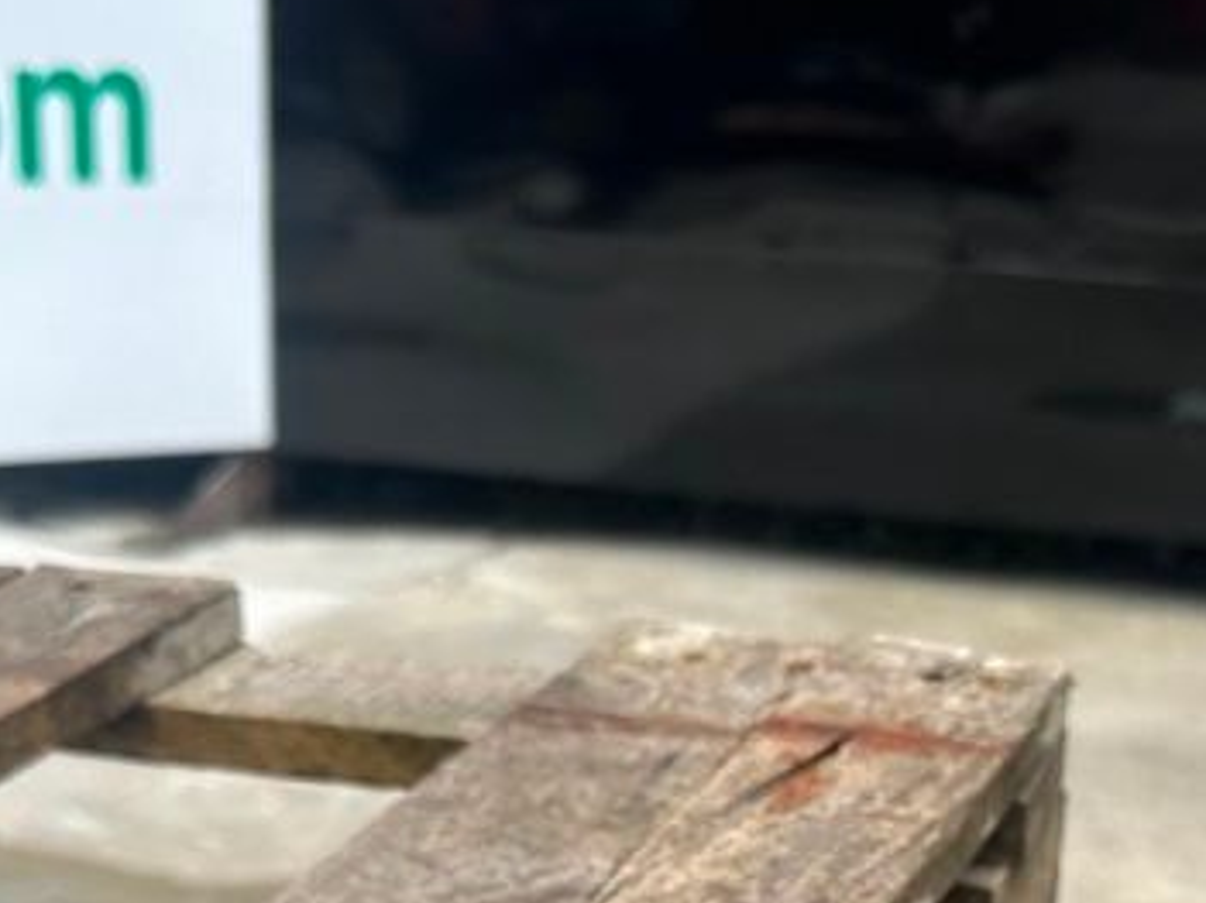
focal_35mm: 82
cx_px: 701
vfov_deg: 15.9
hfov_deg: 23.8
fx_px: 2856
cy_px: 1490
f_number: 1.78
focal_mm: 6.86
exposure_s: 1/1639
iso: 80
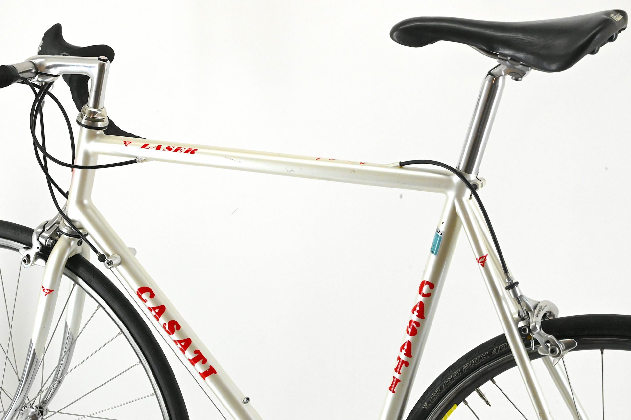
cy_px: 210
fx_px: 1227
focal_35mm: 70
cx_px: 316
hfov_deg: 28.9
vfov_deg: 19.4
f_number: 16
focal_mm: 70
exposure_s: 1/400
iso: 10000
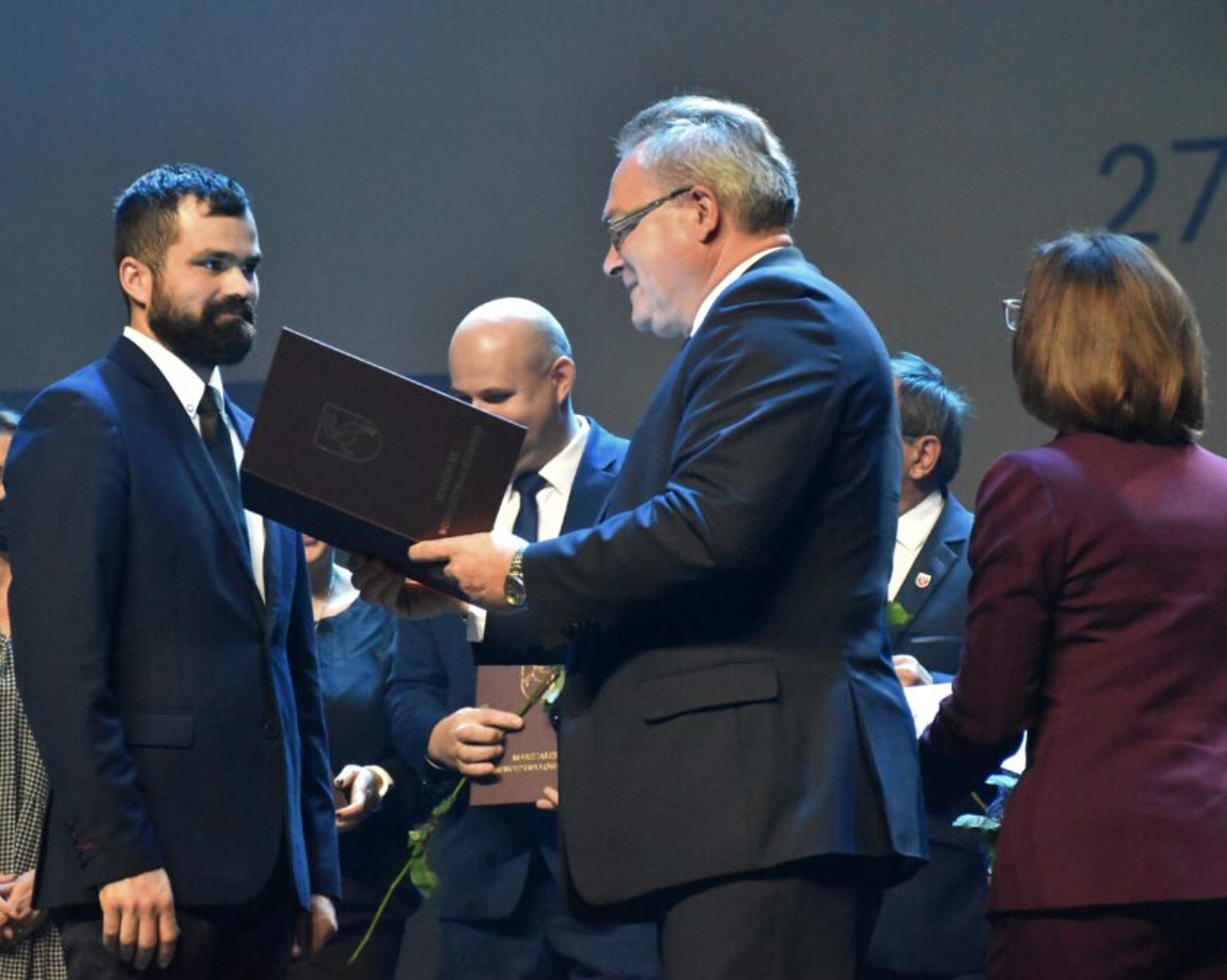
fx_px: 5284
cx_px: 526
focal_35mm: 146
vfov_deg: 10.6
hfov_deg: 13.2
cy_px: 486
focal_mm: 85
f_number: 5.6
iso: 10000
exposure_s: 1/320
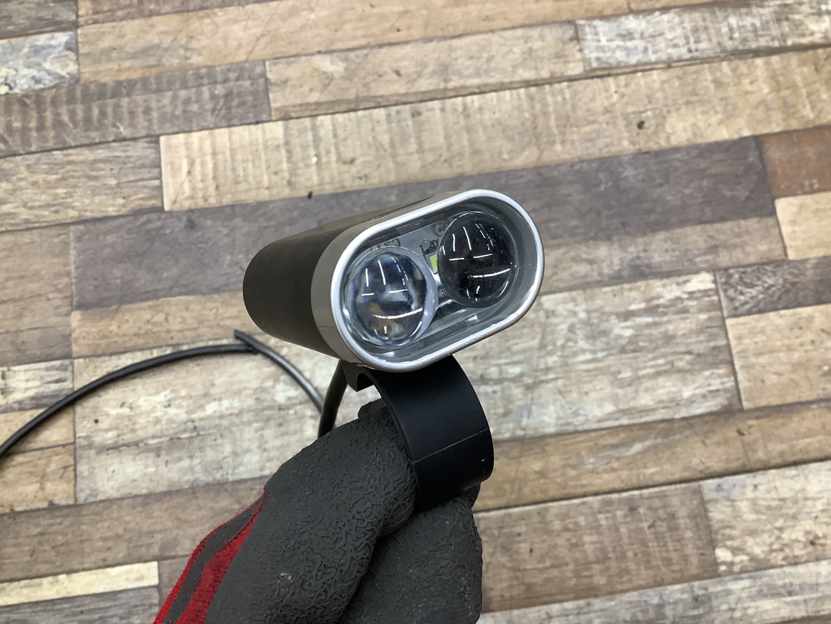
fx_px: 744
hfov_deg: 58.3
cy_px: 312
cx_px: 416
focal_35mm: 31
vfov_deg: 45.5
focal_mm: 3.3
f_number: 2.4
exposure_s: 1/50
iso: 100
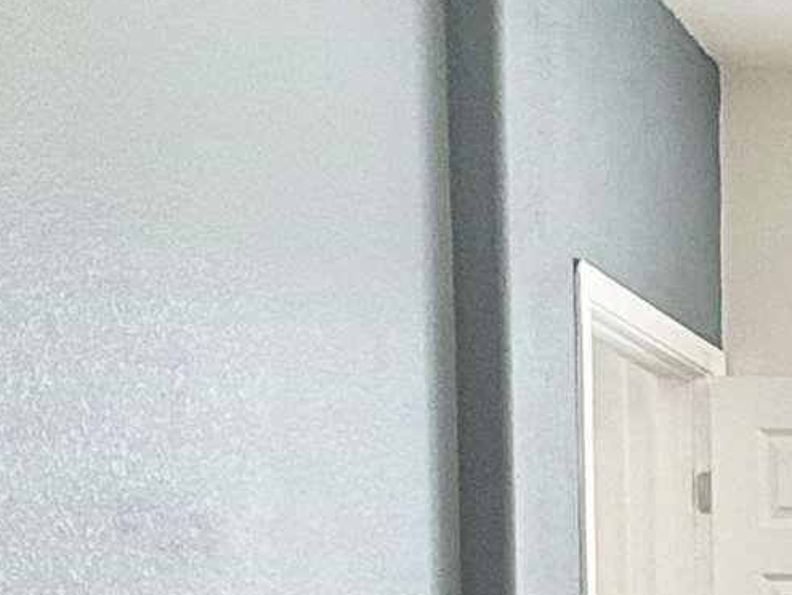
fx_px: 1991
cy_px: 888
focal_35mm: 87
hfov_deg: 18.1
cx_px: 1400
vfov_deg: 15.7
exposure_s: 1/120
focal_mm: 2.22
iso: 100
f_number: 2.2
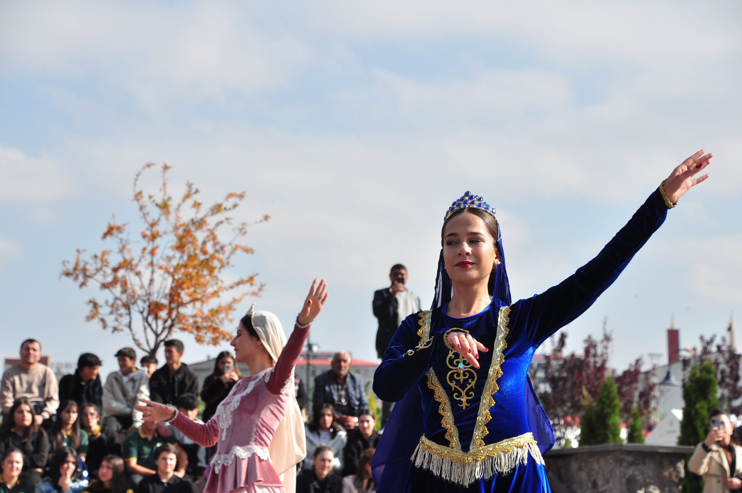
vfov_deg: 11.4
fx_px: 2470
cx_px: 371
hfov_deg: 17.1
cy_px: 246
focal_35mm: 120
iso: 400
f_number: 9
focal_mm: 80
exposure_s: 1/1250
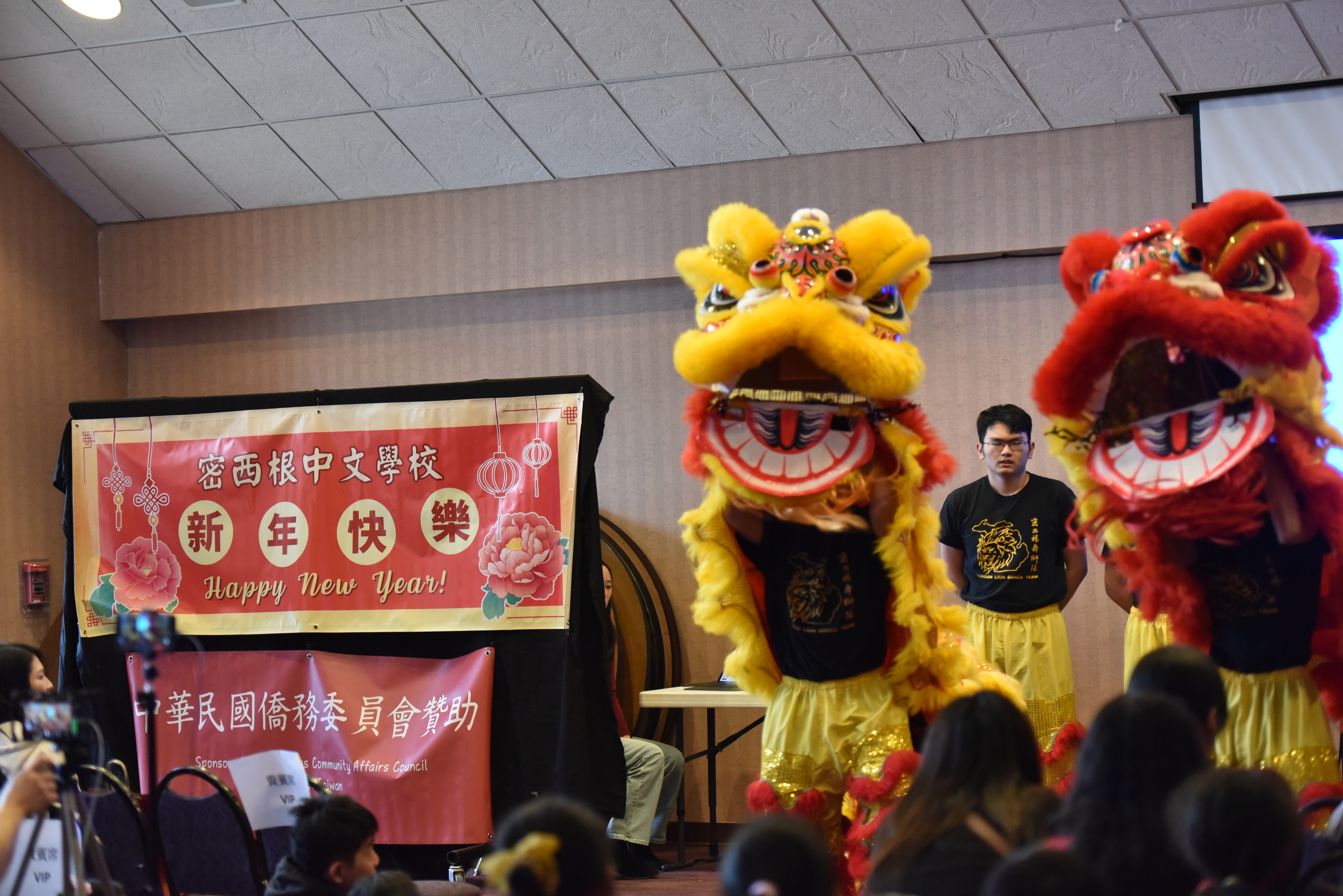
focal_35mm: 95
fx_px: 3545
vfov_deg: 14.4
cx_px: 672
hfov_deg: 21.5
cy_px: 448
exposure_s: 1/160
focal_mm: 95
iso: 5000
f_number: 2.8
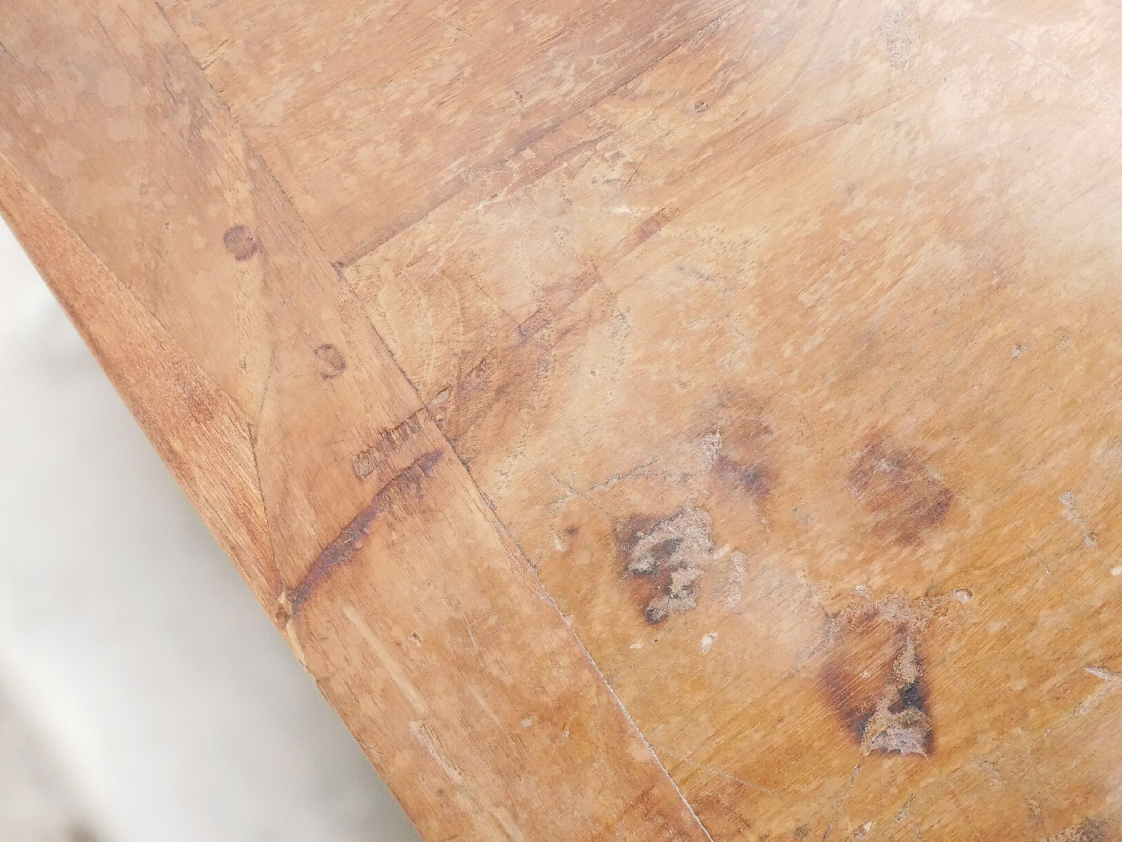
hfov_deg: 38.2
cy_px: 402
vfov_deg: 29.1
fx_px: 1621
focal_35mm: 50
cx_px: 543
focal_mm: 20
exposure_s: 1/60
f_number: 1.7
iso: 2500
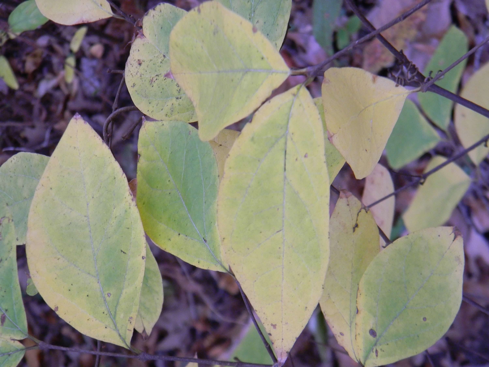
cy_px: 184
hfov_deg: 17.7
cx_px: 244
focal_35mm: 111
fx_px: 1568
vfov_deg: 13.3
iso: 242
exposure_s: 1/30
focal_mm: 26.8
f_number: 5
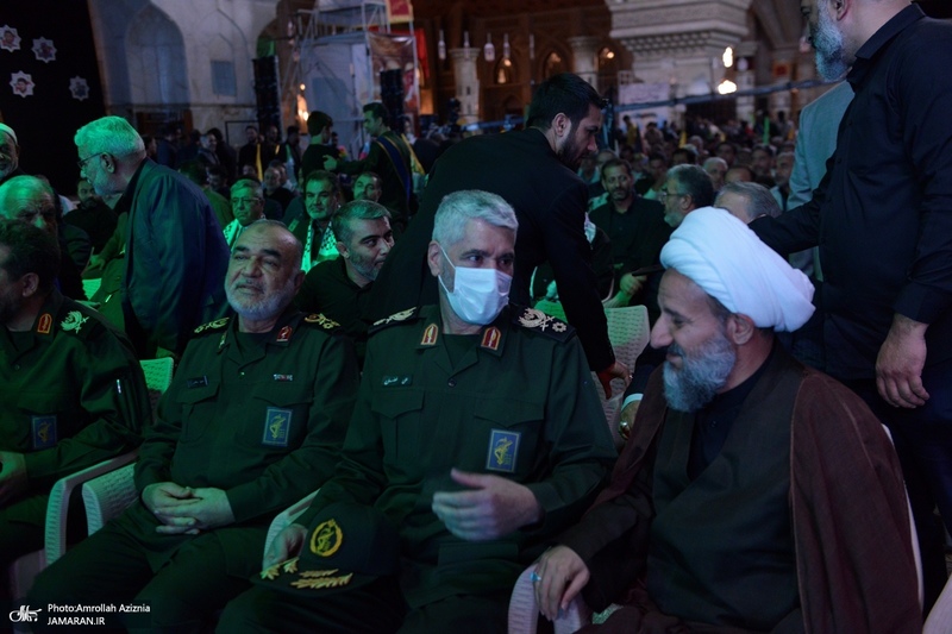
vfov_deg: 35.0
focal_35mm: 38
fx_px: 1005
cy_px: 317
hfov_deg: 50.7
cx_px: 476
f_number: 3.5
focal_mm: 38
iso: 2500
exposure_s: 1/100
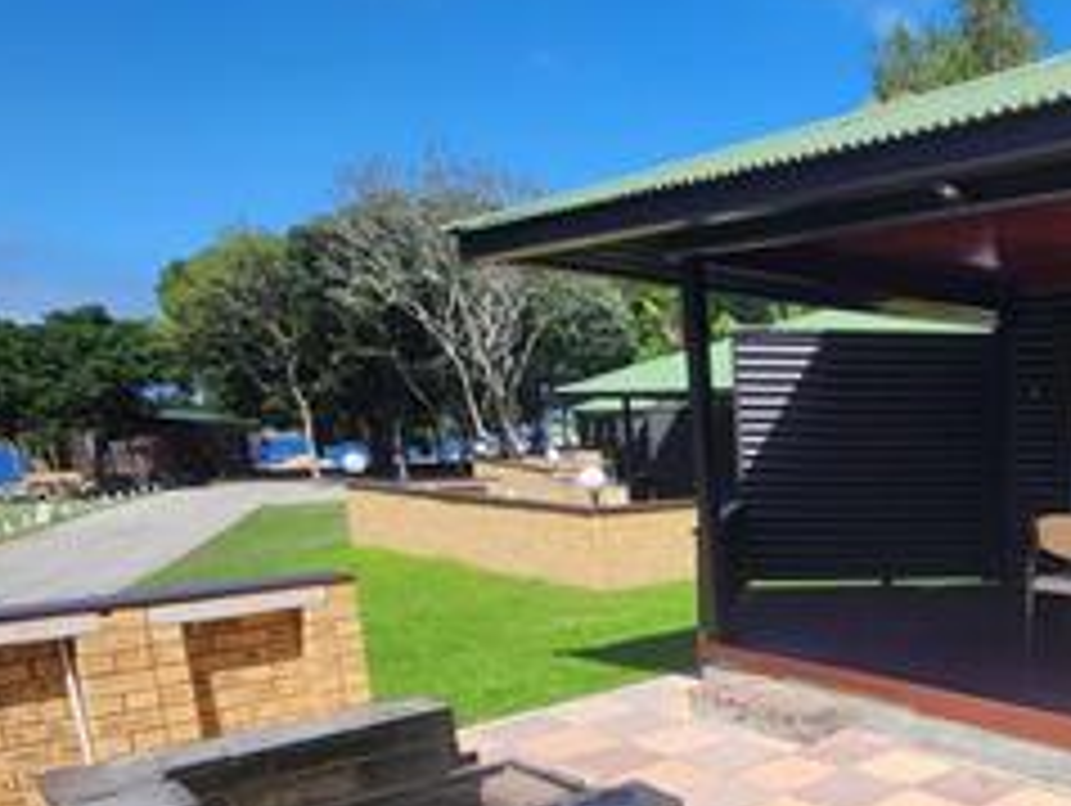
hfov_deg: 51.7
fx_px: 929
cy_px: 684
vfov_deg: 43.8
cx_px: 994
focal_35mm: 30
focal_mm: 1.74
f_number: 2.2
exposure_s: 1/1123
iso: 32
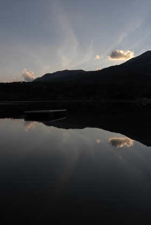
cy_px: 112
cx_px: 76
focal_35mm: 36
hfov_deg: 37.0
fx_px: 226
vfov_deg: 53.1
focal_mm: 24
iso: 100
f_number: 5
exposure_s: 1/500
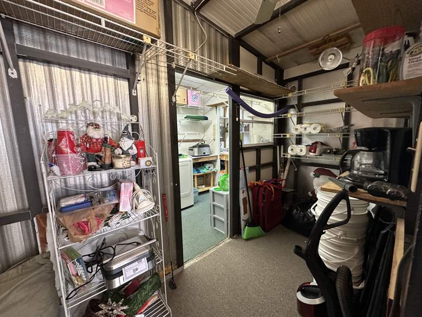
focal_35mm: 14
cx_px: 211
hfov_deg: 102.1
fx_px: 171
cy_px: 158
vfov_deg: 85.7
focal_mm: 2.22
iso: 250
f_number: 2.2
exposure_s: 1/60
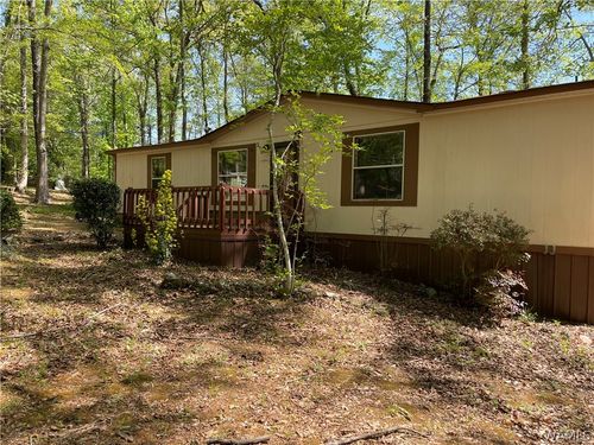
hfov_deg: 69.4
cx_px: 297
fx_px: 429
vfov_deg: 54.9
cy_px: 222
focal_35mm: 25
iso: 32
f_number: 1.6
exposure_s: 1/642
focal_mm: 5.1
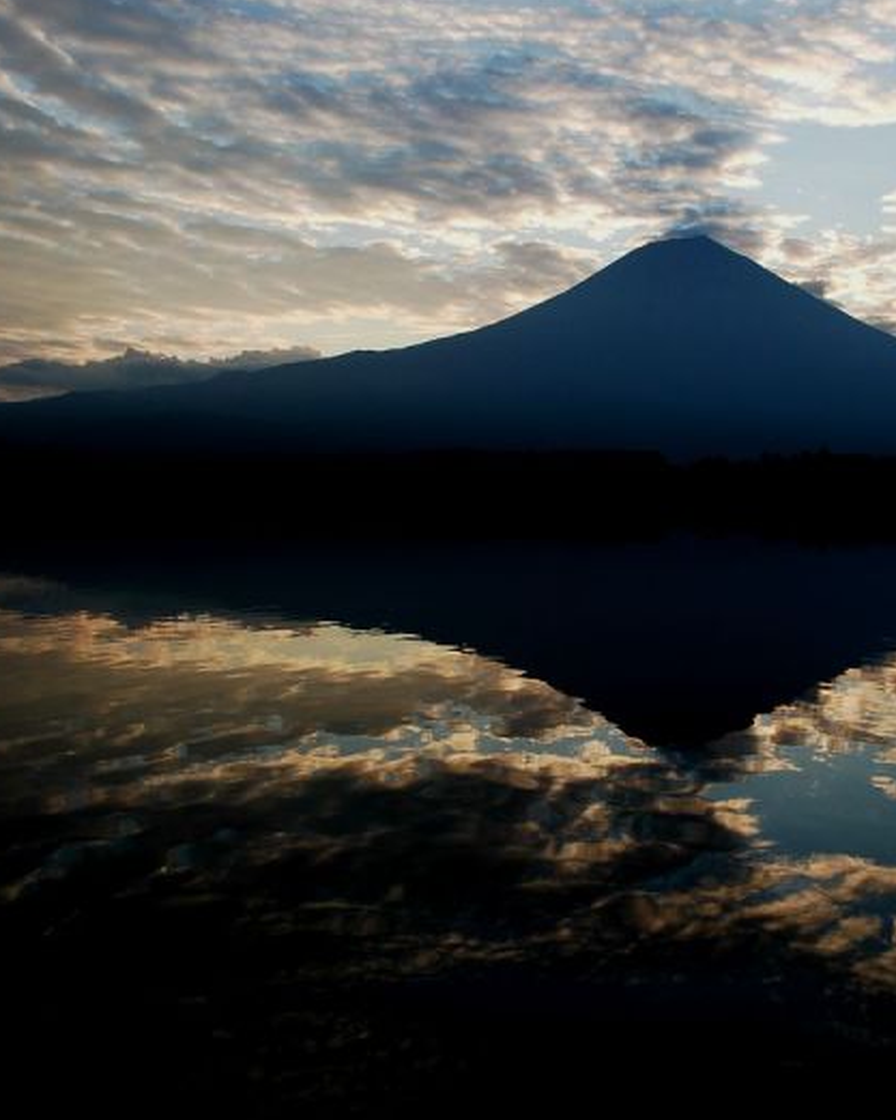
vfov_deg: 49.4
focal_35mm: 37
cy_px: 561
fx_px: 1217
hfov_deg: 40.2
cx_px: 557
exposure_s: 1/90
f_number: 16
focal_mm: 17
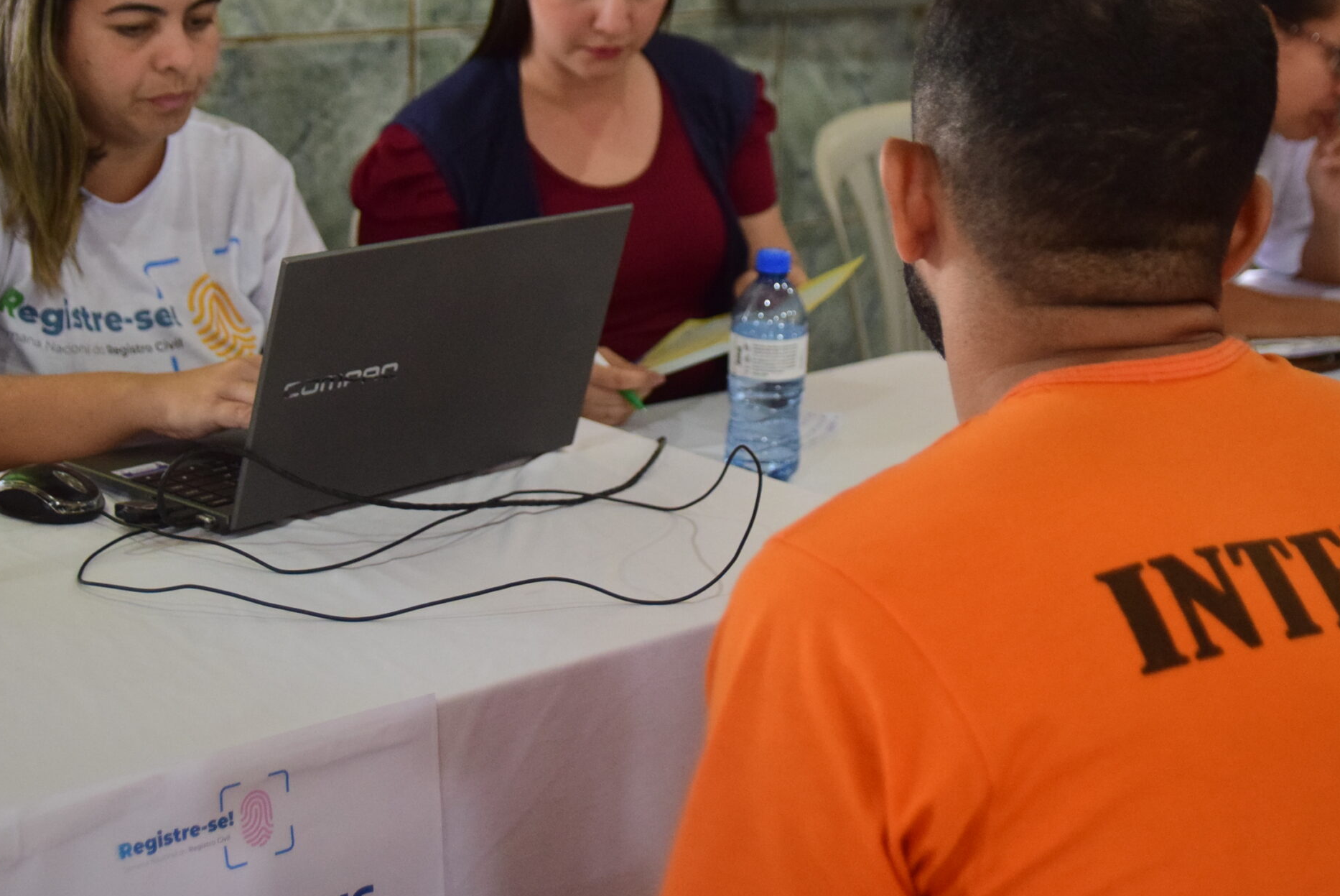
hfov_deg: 33.5
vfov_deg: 22.7
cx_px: 693
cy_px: 309
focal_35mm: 60
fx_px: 2223
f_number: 2.8
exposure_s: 1/320
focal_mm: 29
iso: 1600
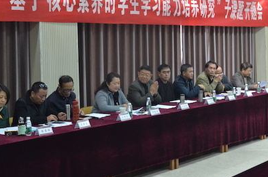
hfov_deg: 31.5
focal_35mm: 64
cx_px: 137
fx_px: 475
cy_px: 49
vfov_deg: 21.0
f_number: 5.6
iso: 1600
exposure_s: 1/60
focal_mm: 24
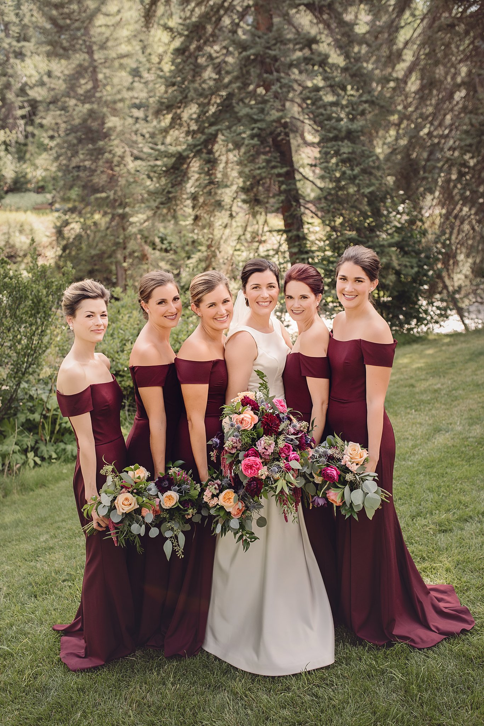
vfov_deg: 54.4
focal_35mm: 35
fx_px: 705
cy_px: 363
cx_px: 242
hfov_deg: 37.9
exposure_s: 1/320
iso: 200
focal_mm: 35
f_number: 2.8
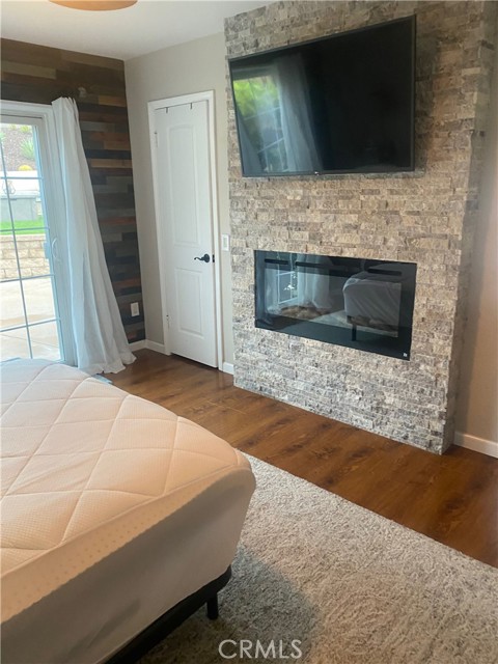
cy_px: 332
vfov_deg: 67.3
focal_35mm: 26
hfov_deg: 53.1
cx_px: 249
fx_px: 499
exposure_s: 1/60
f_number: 1.8
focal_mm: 4.25
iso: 320
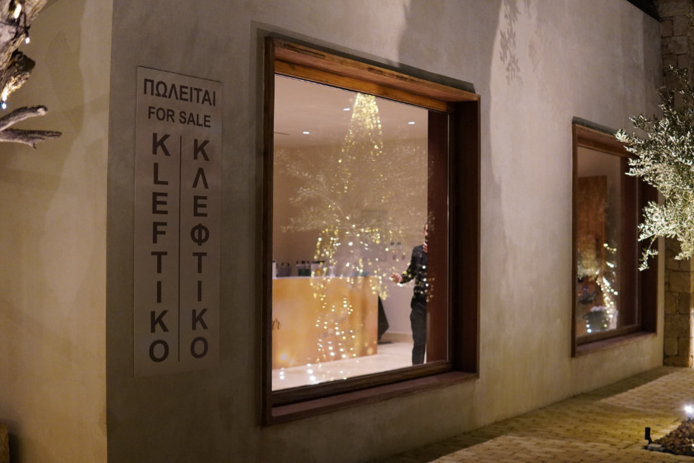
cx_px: 347
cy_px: 232
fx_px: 868
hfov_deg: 43.6
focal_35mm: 45
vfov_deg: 29.9
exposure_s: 1/160
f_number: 2
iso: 2500
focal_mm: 30
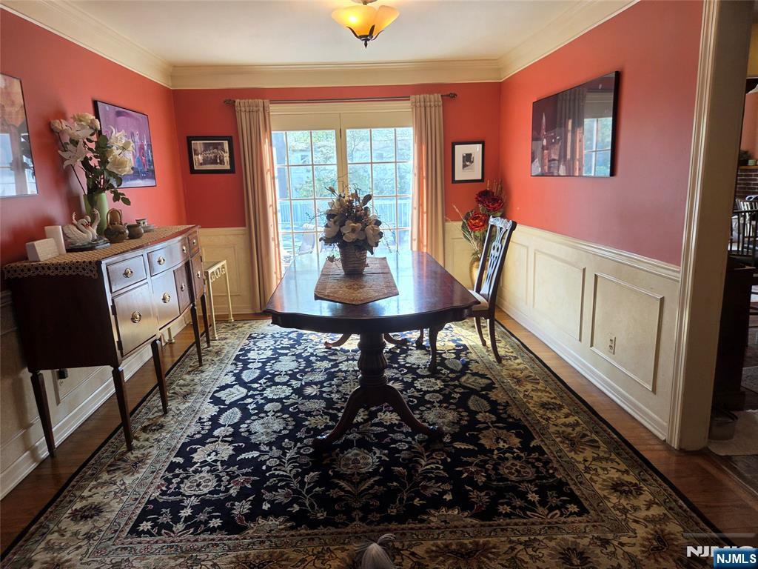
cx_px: 379
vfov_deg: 58.9
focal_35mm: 23
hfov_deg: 73.9
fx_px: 504
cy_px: 284
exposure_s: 1/120
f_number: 1.8
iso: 50
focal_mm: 5.4
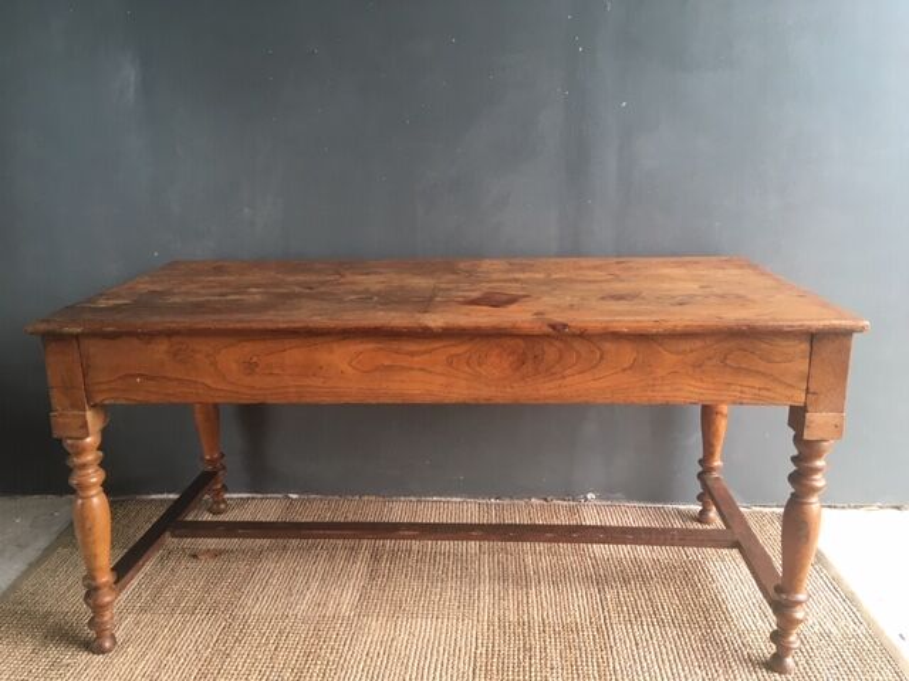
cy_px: 340
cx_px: 454
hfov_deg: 61.7
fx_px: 762
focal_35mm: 29
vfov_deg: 48.2
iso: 100
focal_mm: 4.15
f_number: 2.2
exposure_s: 1/33
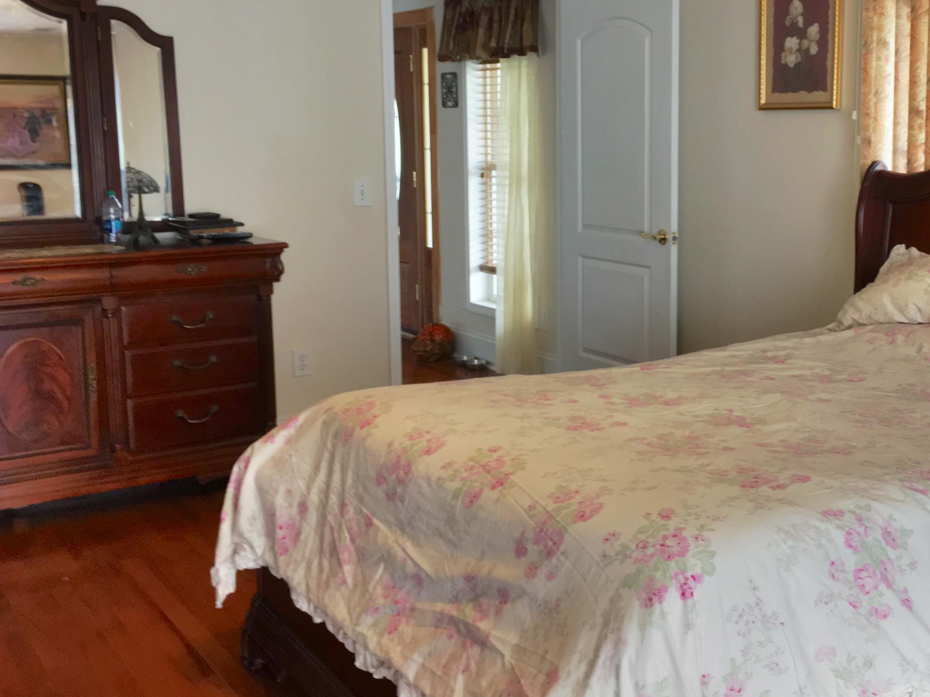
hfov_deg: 42.0
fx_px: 1182
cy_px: 294
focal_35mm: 44
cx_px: 669
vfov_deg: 32.8
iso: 32
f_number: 2.2
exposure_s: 1/30
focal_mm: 4.15
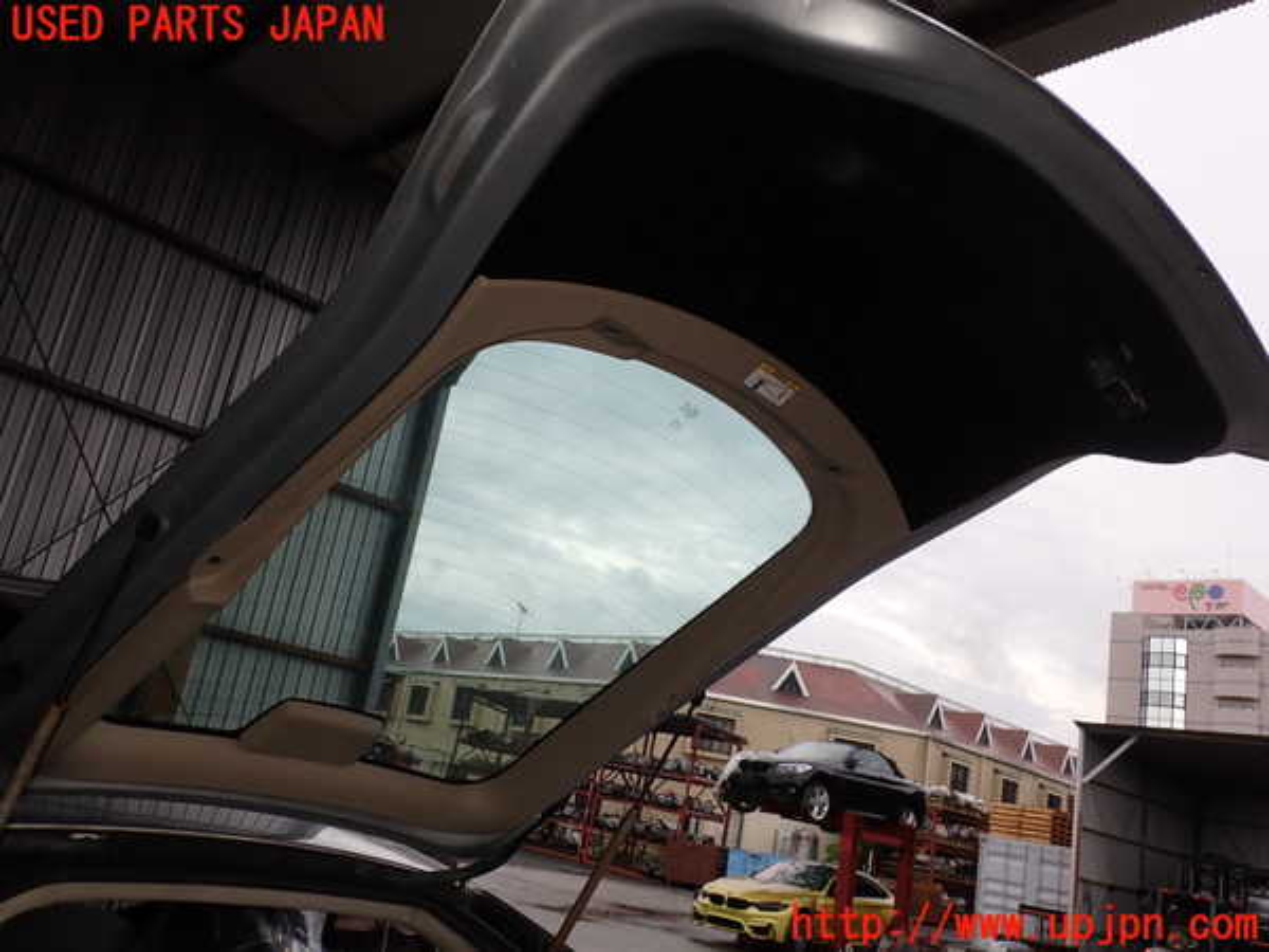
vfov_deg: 46.8
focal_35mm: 30
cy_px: 476
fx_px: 1100
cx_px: 634
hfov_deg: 60.0
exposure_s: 1/800
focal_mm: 5.4
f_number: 3.2
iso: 100
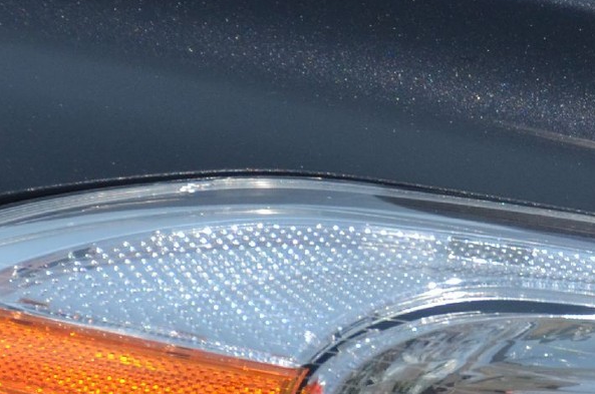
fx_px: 12521
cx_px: 867
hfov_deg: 2.7
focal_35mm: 759
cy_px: 454
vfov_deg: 1.8
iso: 400
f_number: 7.1
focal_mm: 120
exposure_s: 1/2000
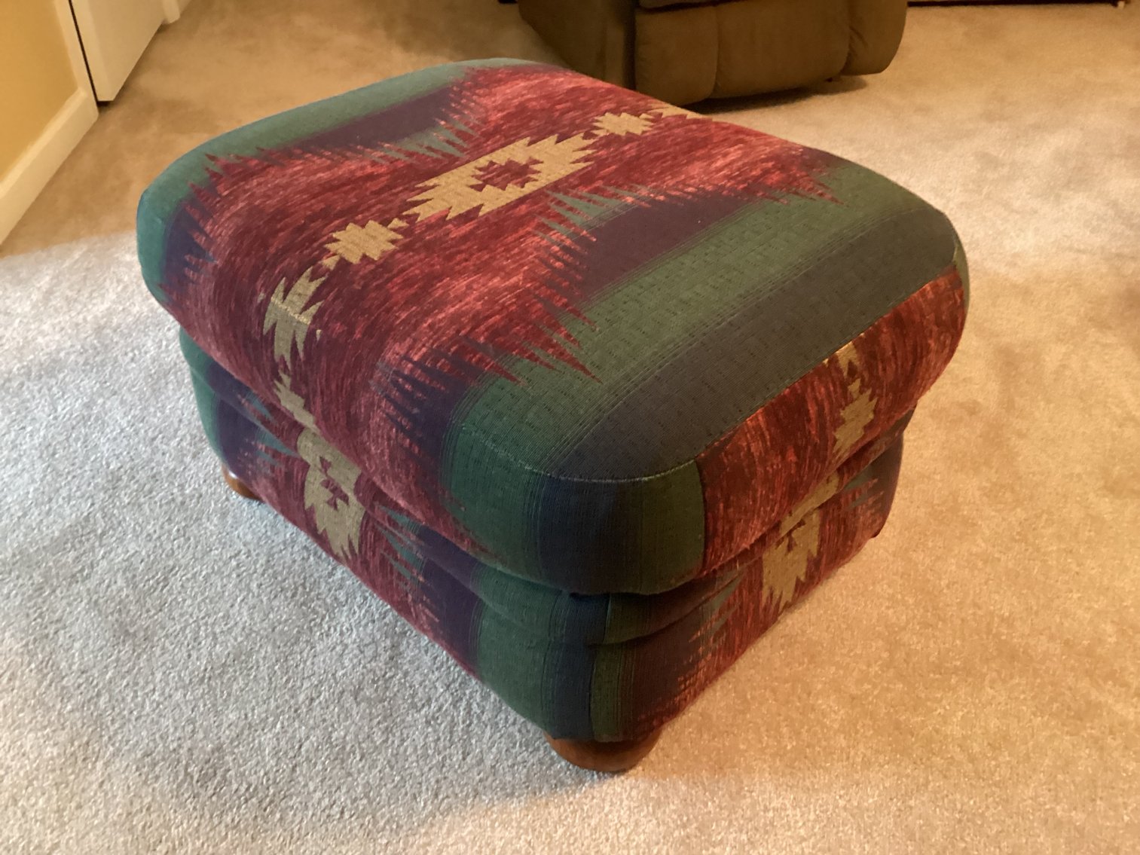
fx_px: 1021
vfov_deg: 45.4
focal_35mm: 31
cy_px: 428
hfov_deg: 58.3
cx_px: 570
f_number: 2.4
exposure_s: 1/30
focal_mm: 3.3
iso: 640
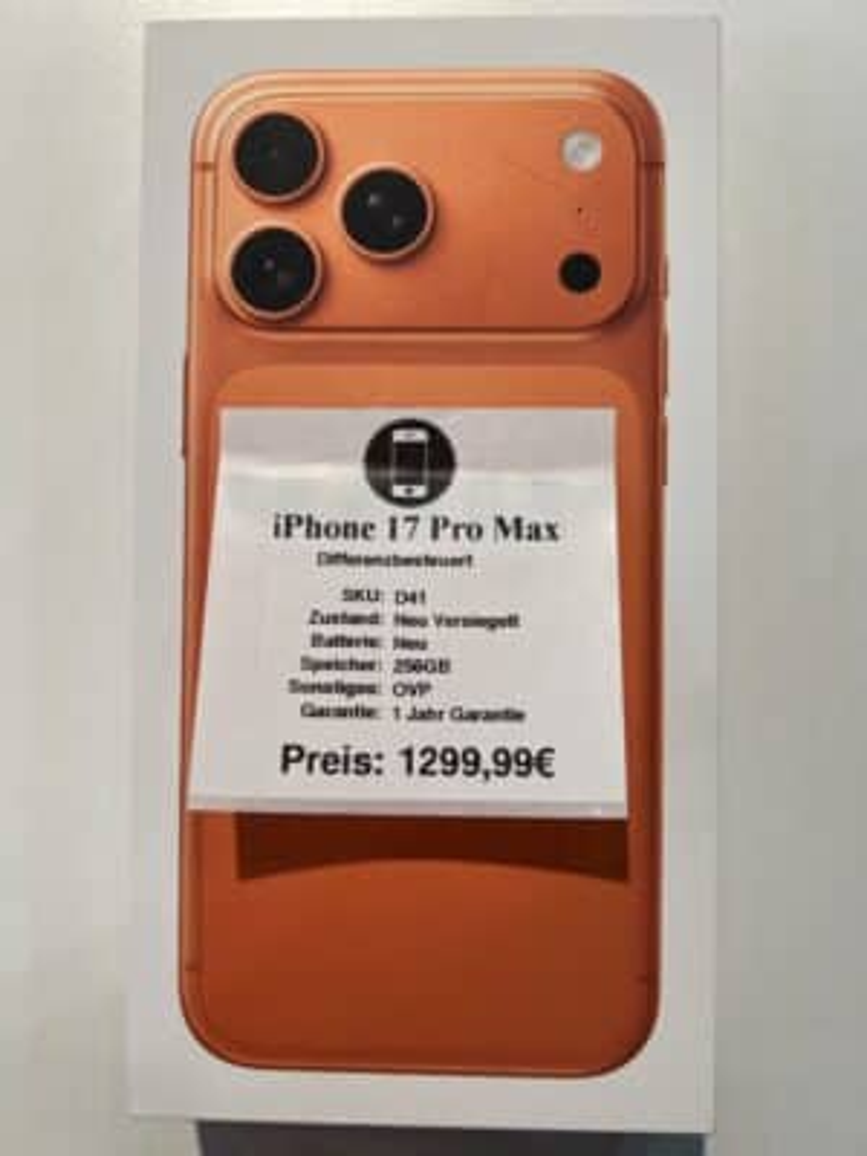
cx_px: 434
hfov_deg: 53.1
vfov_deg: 67.3
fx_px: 868
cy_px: 578
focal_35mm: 26
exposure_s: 1/104
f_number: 1.5
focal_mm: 5.7
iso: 32
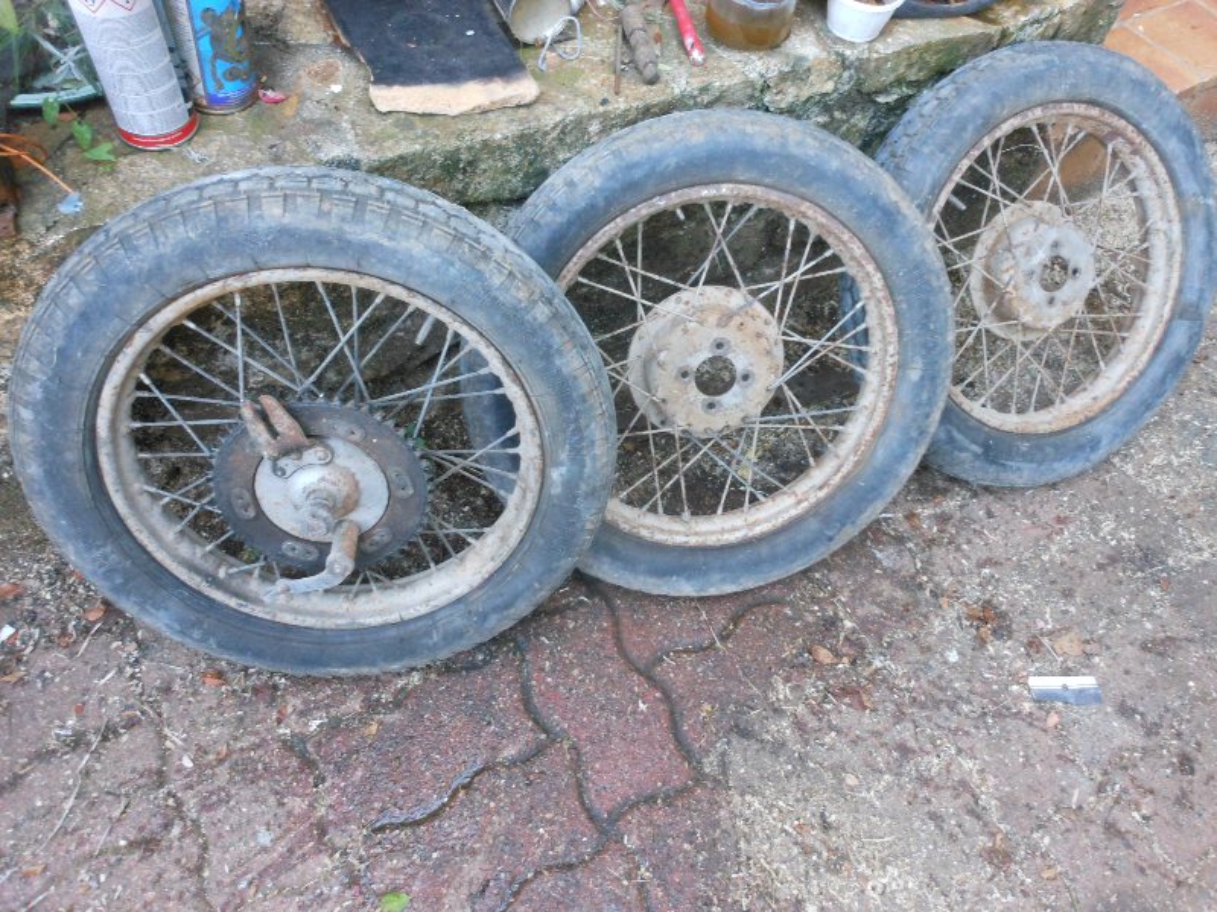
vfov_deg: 49.7
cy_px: 456
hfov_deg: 63.4
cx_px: 608
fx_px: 984
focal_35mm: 28
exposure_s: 1/50
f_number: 3.7
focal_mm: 5
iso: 400
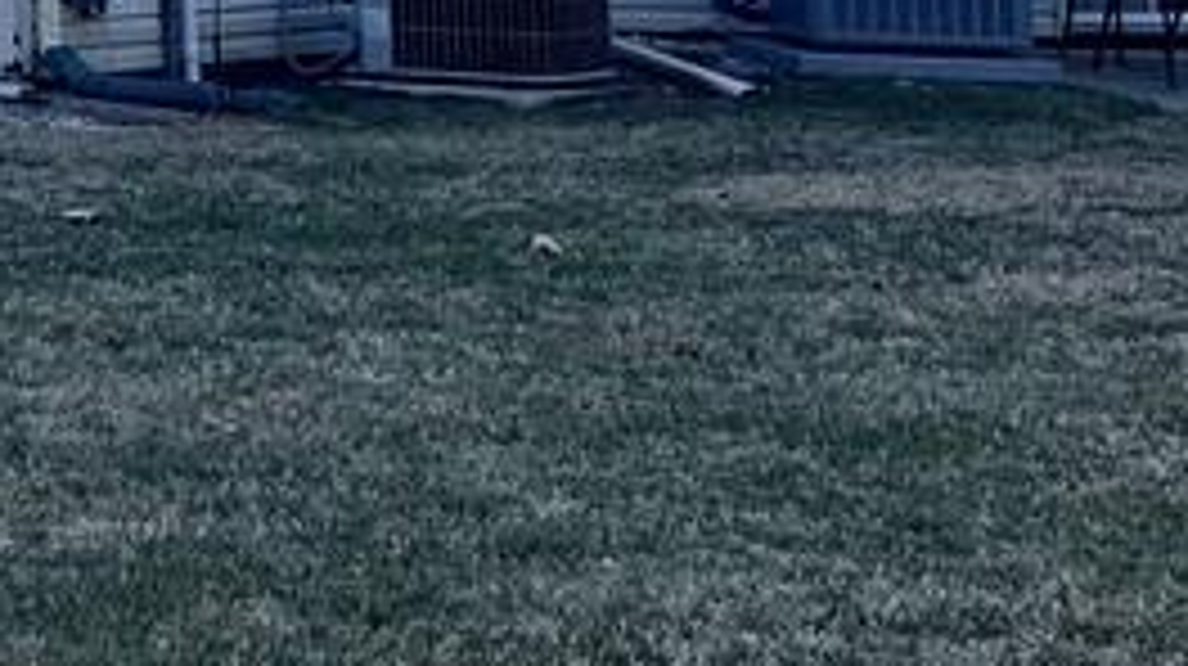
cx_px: -382
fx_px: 3462
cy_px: -670
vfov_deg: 10.1
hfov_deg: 18.1
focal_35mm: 110
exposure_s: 1/1779
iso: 50
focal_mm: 5.7
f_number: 1.5
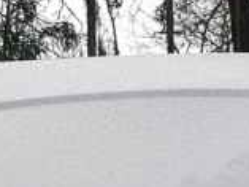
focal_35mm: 116
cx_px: 317
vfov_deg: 11.5
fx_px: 835
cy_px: 372
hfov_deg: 16.1
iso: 100
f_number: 1.7
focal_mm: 4.2
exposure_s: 1/50
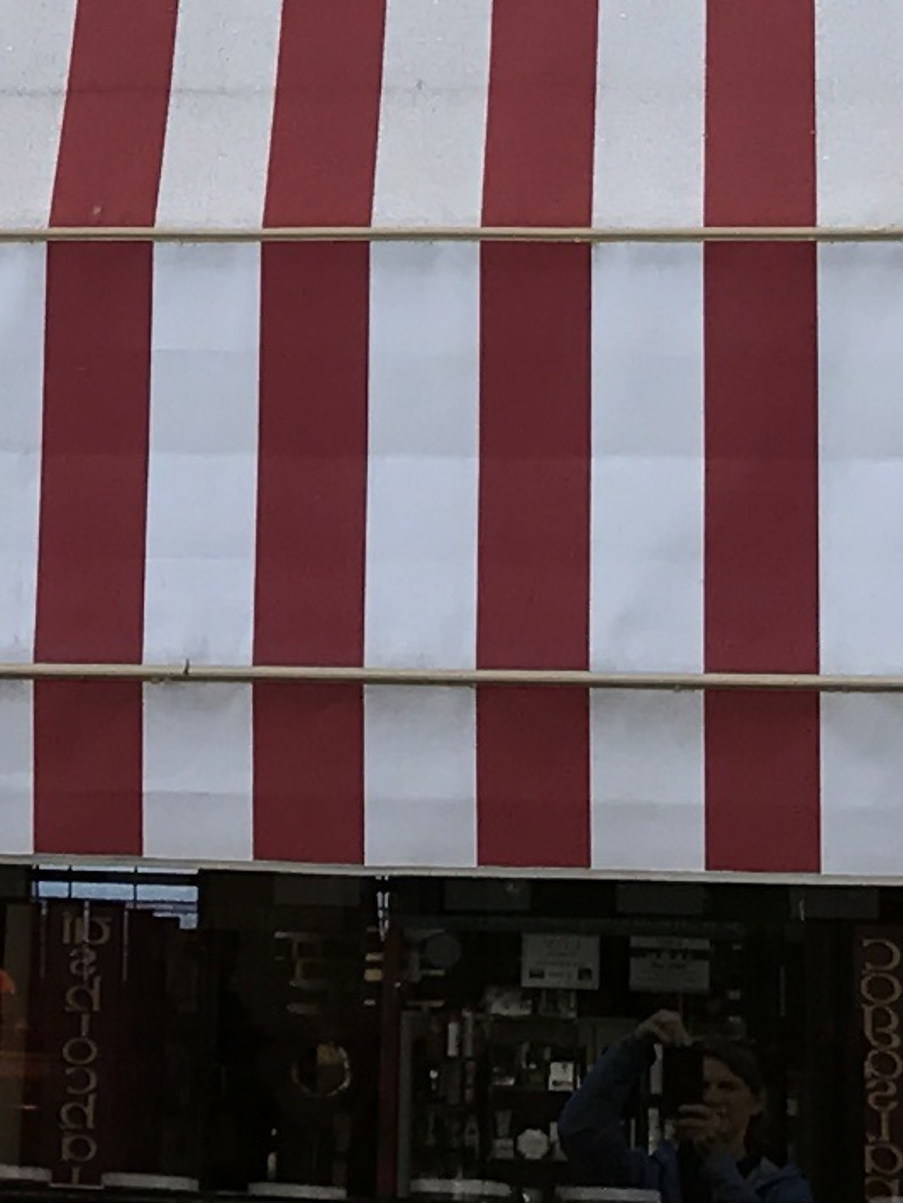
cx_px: -474
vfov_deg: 12.4
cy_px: 259
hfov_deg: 9.1
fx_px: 5527
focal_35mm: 159
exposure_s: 1/375
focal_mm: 3.99
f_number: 1.8
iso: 20
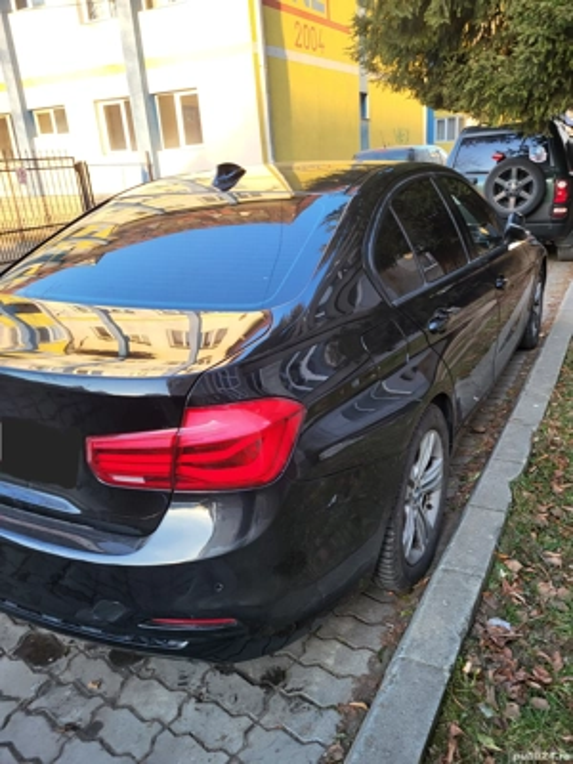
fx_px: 574
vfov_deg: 67.3
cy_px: 382
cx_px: 286
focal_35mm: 26
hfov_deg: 53.1
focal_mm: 5.4
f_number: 1.8
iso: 50
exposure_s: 1/100
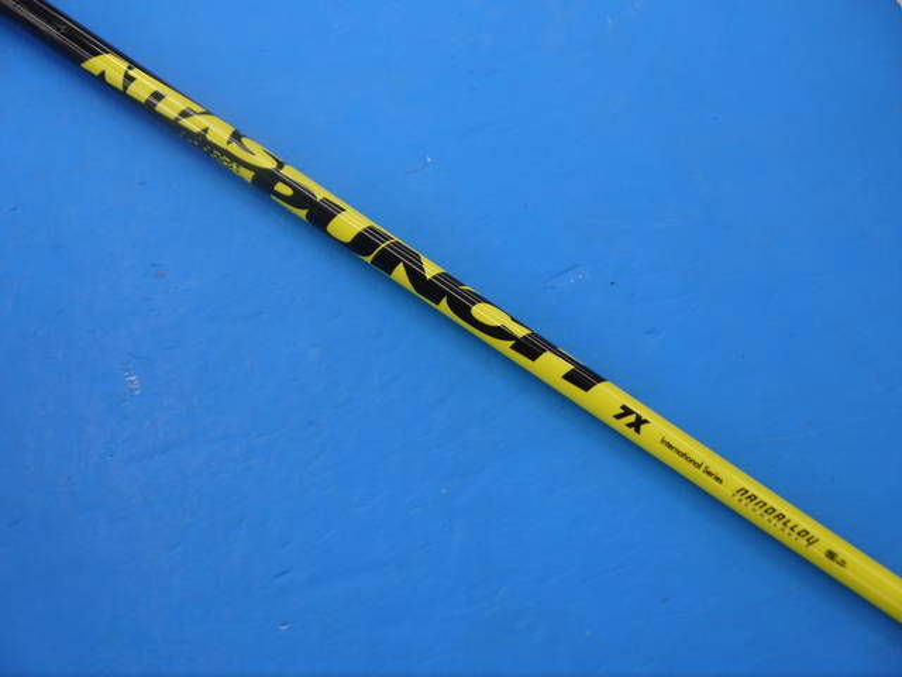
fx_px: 1720
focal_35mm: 66
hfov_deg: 29.4
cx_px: 451
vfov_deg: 22.3
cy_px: 338
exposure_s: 1/60
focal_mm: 33
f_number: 5.2
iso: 200
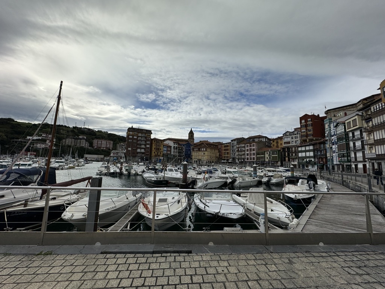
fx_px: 156
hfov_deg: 102.1
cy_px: 144
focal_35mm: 14
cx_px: 192
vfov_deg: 85.7
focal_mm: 2.22
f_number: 2.2
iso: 50
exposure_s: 1/4630
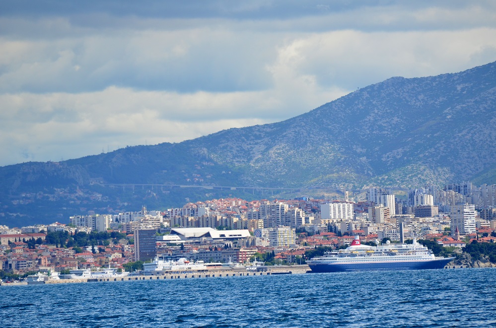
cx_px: 248
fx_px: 4948
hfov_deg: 5.7
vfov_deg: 3.8
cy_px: 164
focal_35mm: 360
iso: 400
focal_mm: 240
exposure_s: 1/2000
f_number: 5.6
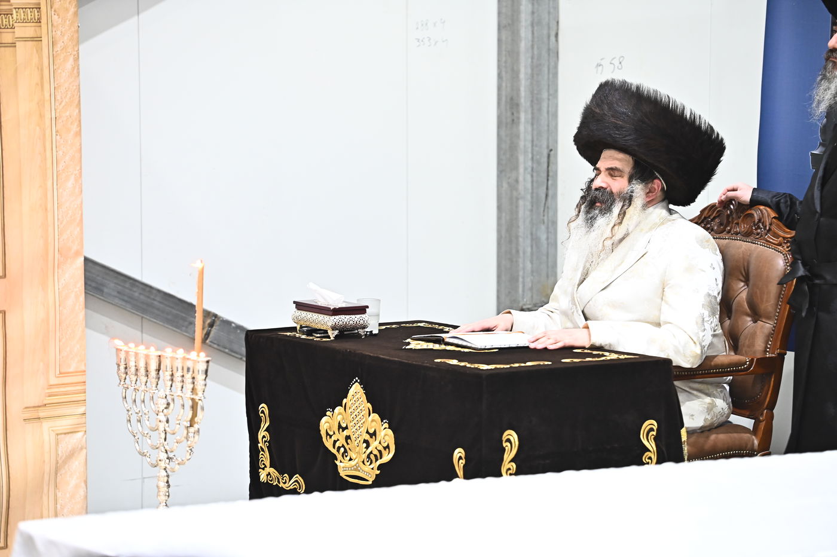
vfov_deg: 9.1
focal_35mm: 150
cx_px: 418
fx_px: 3486
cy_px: 278
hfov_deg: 13.7
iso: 2500
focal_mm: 150
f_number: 3.5
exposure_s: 1/160
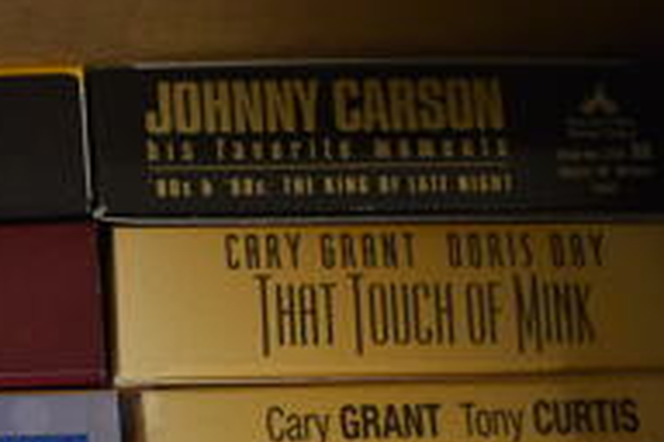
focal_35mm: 86
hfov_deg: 22.3
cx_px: -76
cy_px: 556
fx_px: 1586
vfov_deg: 15.2
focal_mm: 18
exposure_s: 1/30
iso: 1250
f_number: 3.5
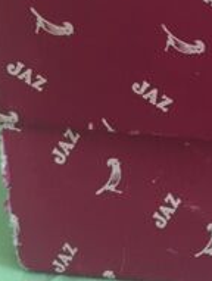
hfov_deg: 14.3
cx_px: 319
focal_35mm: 97
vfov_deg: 18.0
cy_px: -141
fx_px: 789
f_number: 2.2
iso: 50
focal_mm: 4.15
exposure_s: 1/33
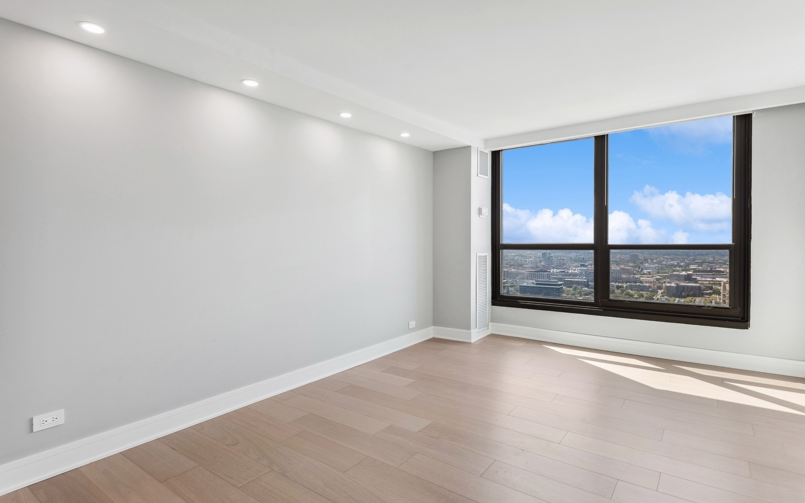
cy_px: 249
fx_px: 395
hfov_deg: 91.1
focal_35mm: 18
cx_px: 416
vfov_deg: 65.0
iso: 400
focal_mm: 17
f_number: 8
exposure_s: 1/60
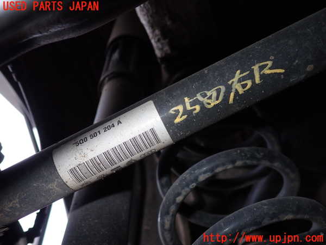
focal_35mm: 30
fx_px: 283
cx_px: 163
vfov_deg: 46.8
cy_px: 122
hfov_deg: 60.0
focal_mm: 5.4
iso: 200
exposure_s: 1/30
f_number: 6.3
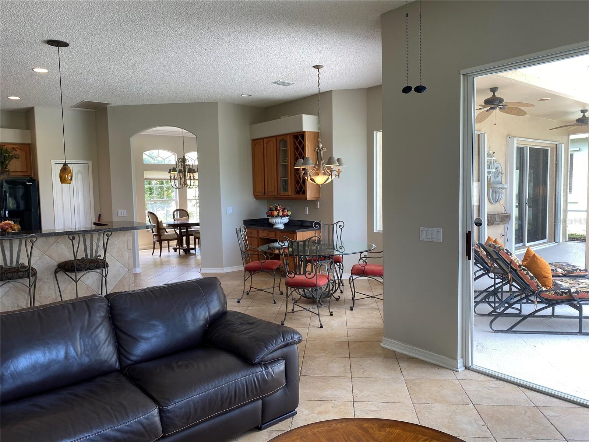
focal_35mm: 26
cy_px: 221
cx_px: 294
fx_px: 442
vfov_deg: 53.1
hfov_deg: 67.3
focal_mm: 4.25
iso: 50
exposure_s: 1/120
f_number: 1.8
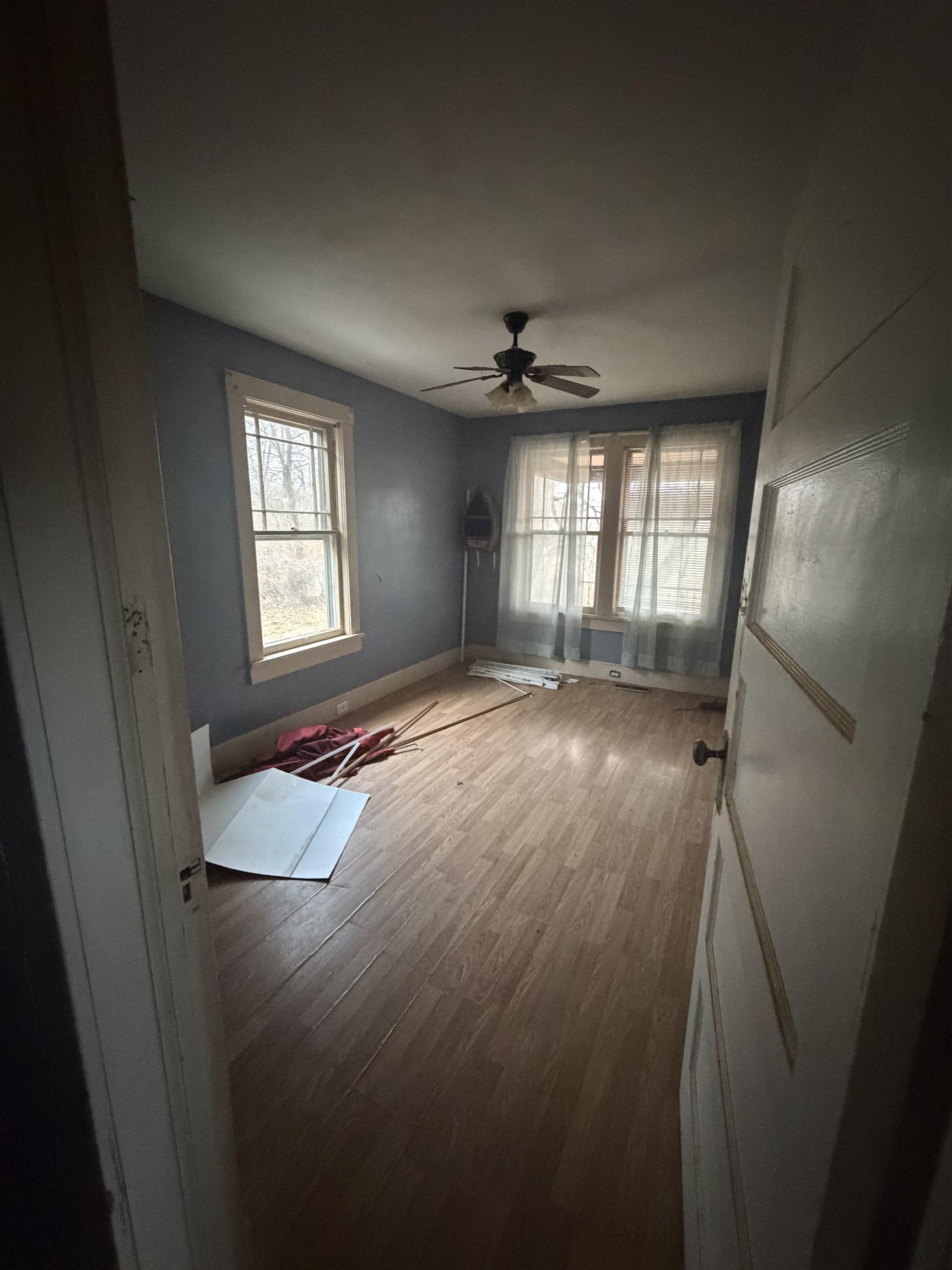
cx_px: 476
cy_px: 635
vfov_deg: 102.1
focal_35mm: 14
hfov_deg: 85.7
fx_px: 513
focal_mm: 2.22
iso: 1250
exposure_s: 1/40
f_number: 2.2
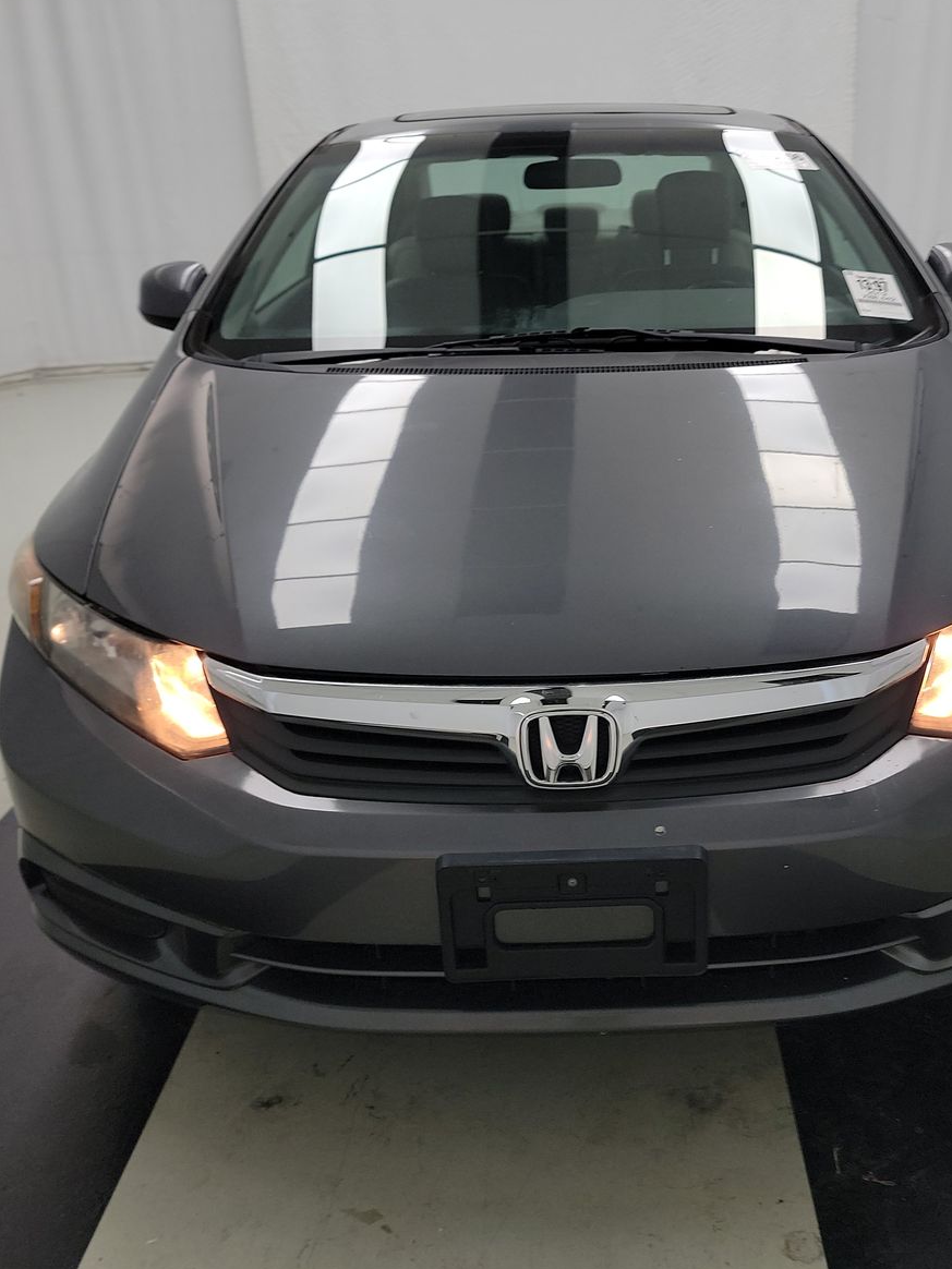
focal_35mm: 33
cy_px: 620
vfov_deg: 55.3
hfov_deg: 42.5
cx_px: 610
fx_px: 1210
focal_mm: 6.7
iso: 135
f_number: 1.8
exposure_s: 1/50
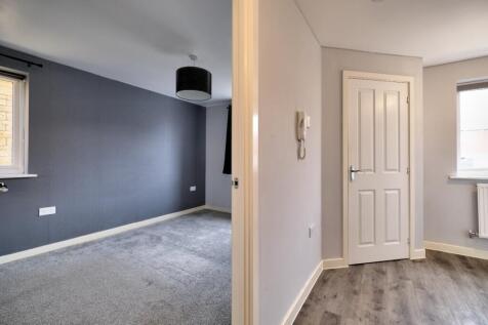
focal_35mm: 15
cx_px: 244
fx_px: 203
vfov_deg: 77.3
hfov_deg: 100.4
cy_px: 162
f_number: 4
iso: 400
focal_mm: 10
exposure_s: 1/15
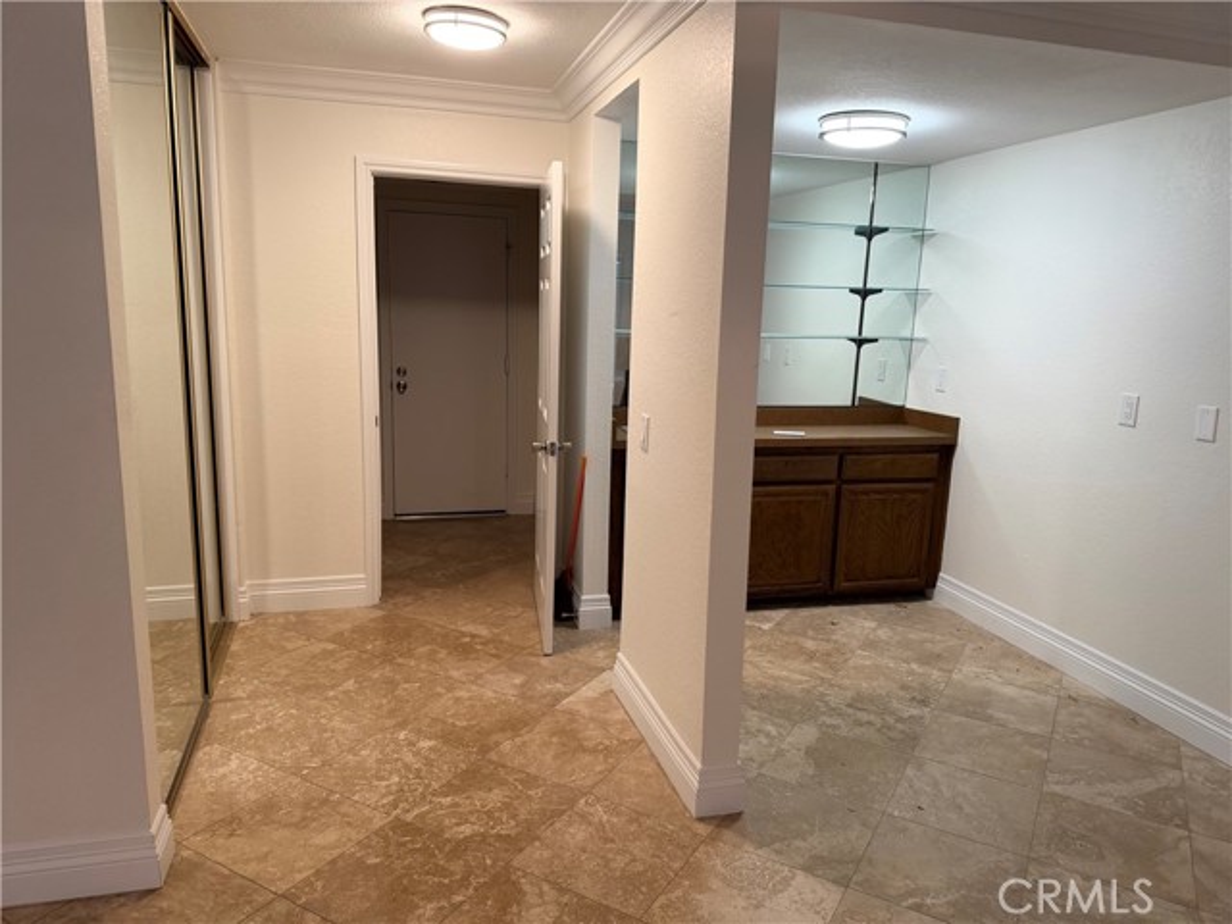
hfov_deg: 71.6
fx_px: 854
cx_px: 616
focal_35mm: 24
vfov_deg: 56.8
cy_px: 462
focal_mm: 6.76
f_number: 1.78
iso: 200
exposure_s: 1/120
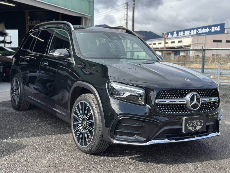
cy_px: 86
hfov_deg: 39.7
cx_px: 115
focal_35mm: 48
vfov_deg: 30.3
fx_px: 319
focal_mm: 6.86
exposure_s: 1/2028
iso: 80
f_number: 1.78
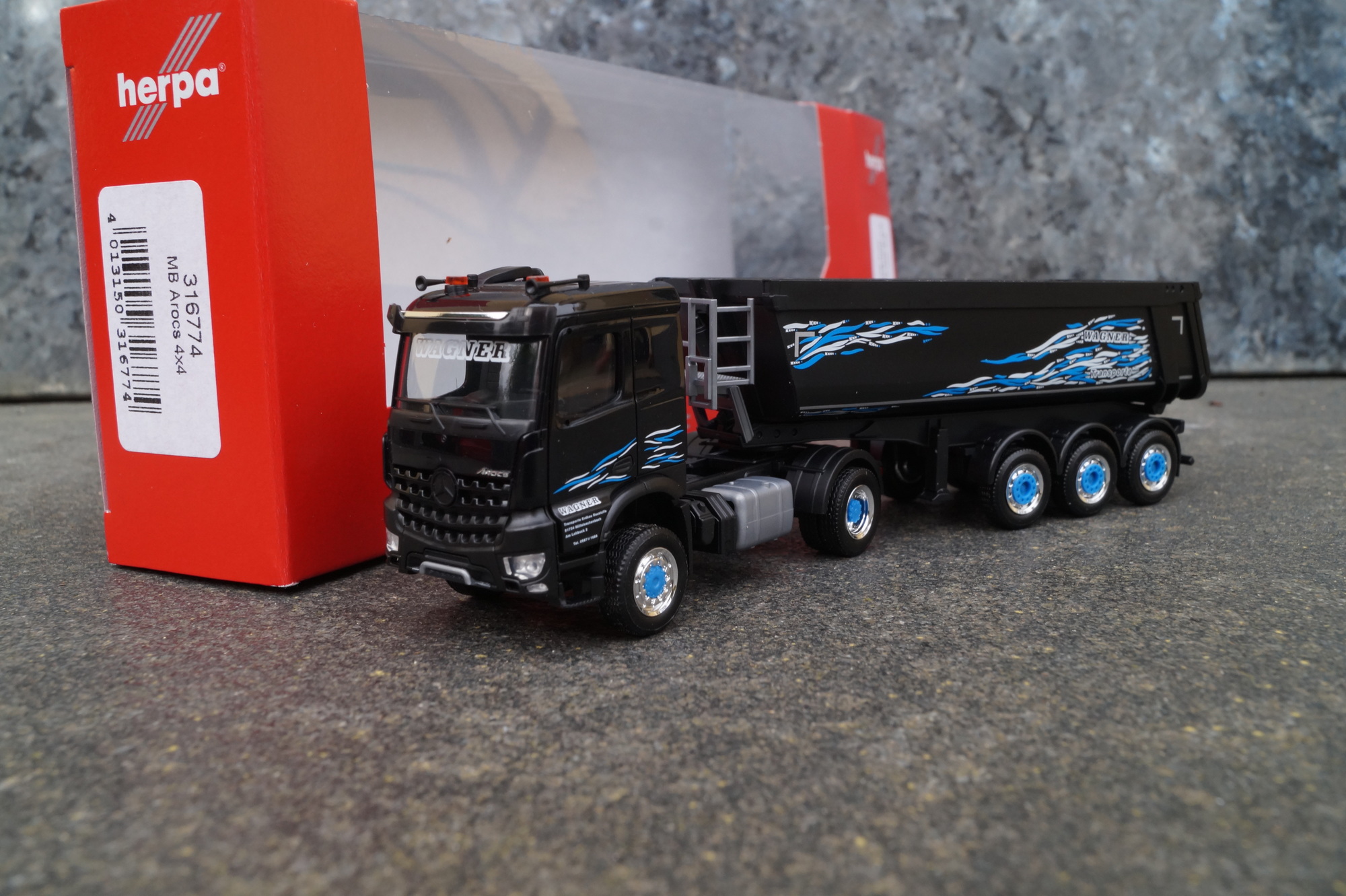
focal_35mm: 36
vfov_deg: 36.8
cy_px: 448
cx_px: 673
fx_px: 1345
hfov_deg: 53.2
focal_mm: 24
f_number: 14
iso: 400
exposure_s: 1/60
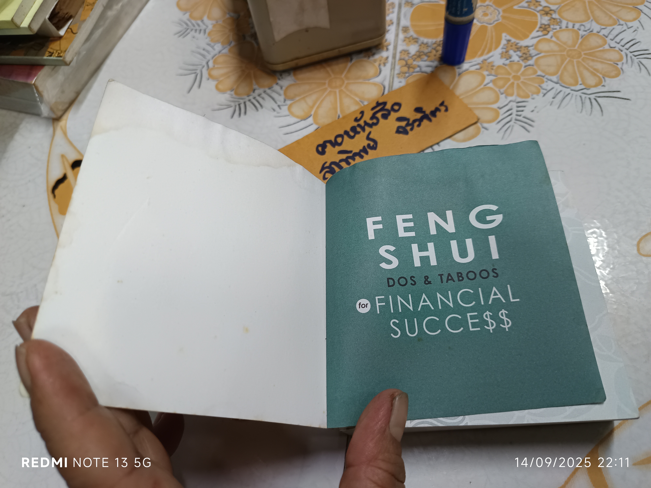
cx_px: 326
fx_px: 451
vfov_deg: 56.8
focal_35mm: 24
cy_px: 244
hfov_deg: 71.6
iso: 863
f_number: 1.7
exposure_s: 1/33.3
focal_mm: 5.31
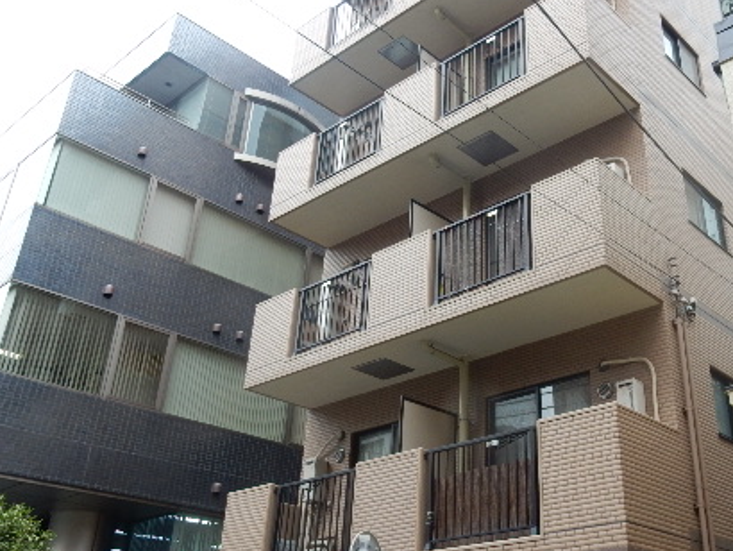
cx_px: 486
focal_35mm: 39
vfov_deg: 36.7
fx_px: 826
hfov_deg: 47.1
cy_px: 220
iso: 125
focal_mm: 4.5
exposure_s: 1/80
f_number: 3.7
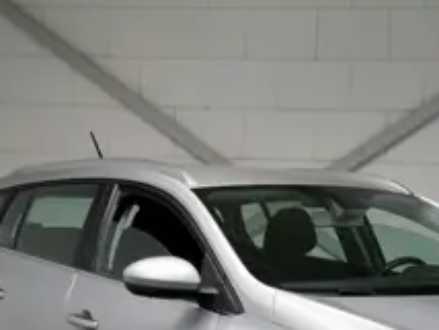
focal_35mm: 94
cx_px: 361
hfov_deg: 20.6
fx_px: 1193
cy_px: 353
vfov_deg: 15.4
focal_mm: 21
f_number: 4
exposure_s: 1/60
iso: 640
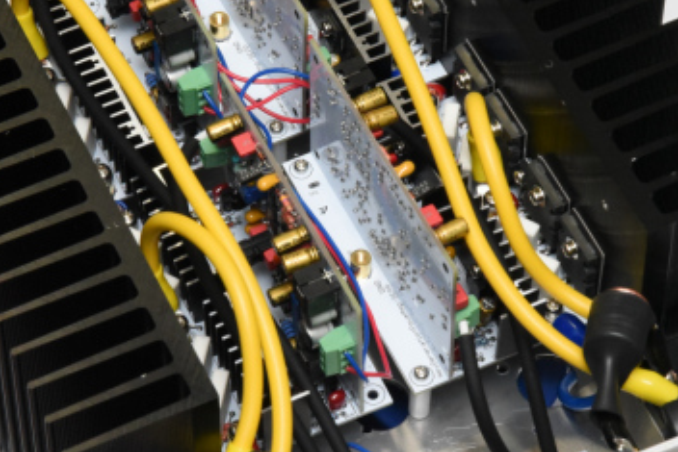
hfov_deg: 9.4
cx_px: 312
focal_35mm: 218
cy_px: 178
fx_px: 4107
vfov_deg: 6.3
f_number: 22
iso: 8000
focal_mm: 120
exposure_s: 1/125
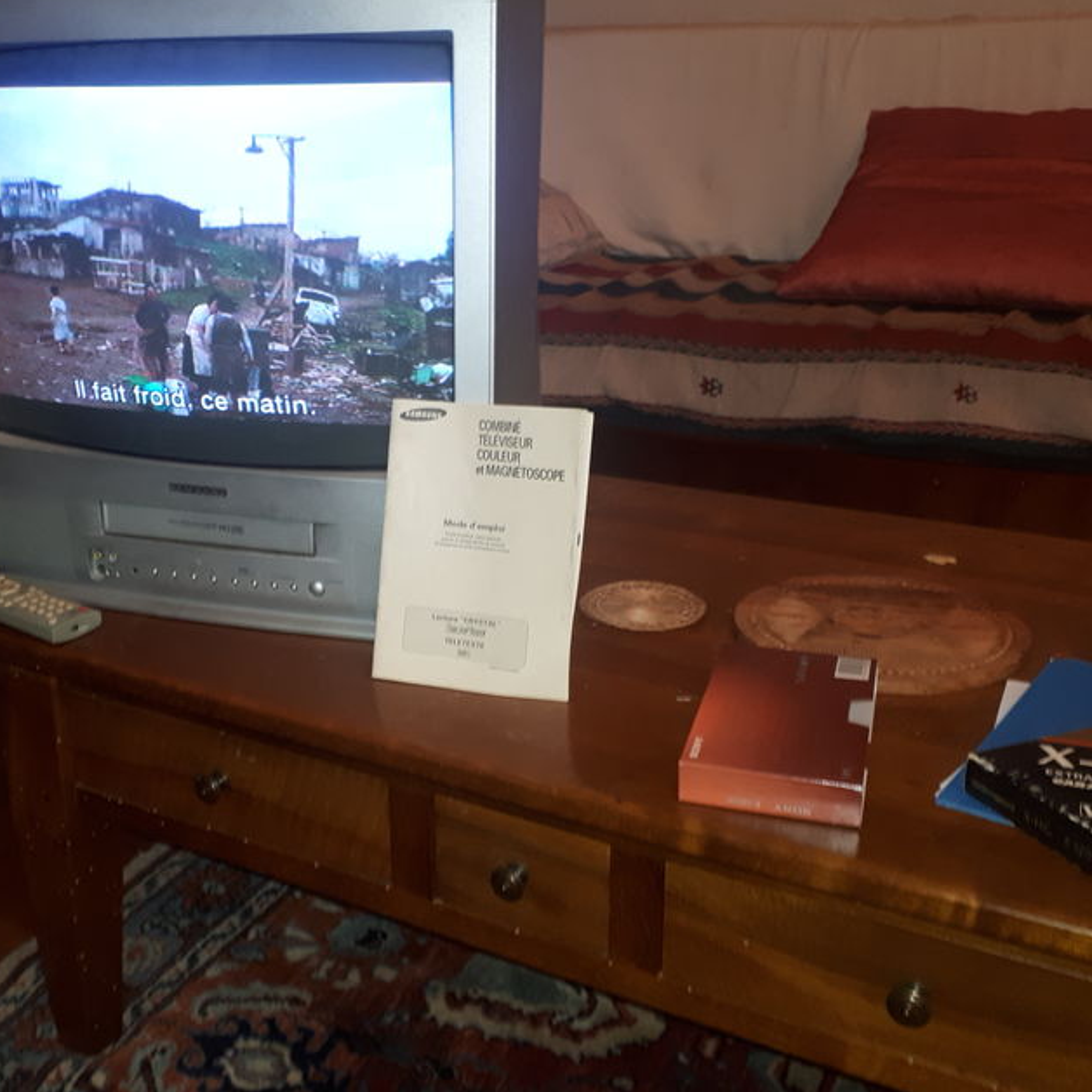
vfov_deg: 43.9
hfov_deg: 43.3
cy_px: 536
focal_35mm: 38
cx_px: 377
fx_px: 1356
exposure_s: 1/25
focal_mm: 3.6
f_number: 1.9
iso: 160
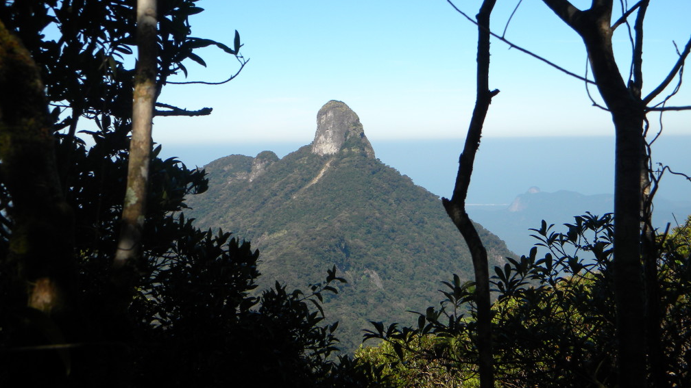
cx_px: 341
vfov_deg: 19.4
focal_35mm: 62
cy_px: 148
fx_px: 1136
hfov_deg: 33.8
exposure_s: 1/648
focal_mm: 10.1
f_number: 4.1
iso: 80
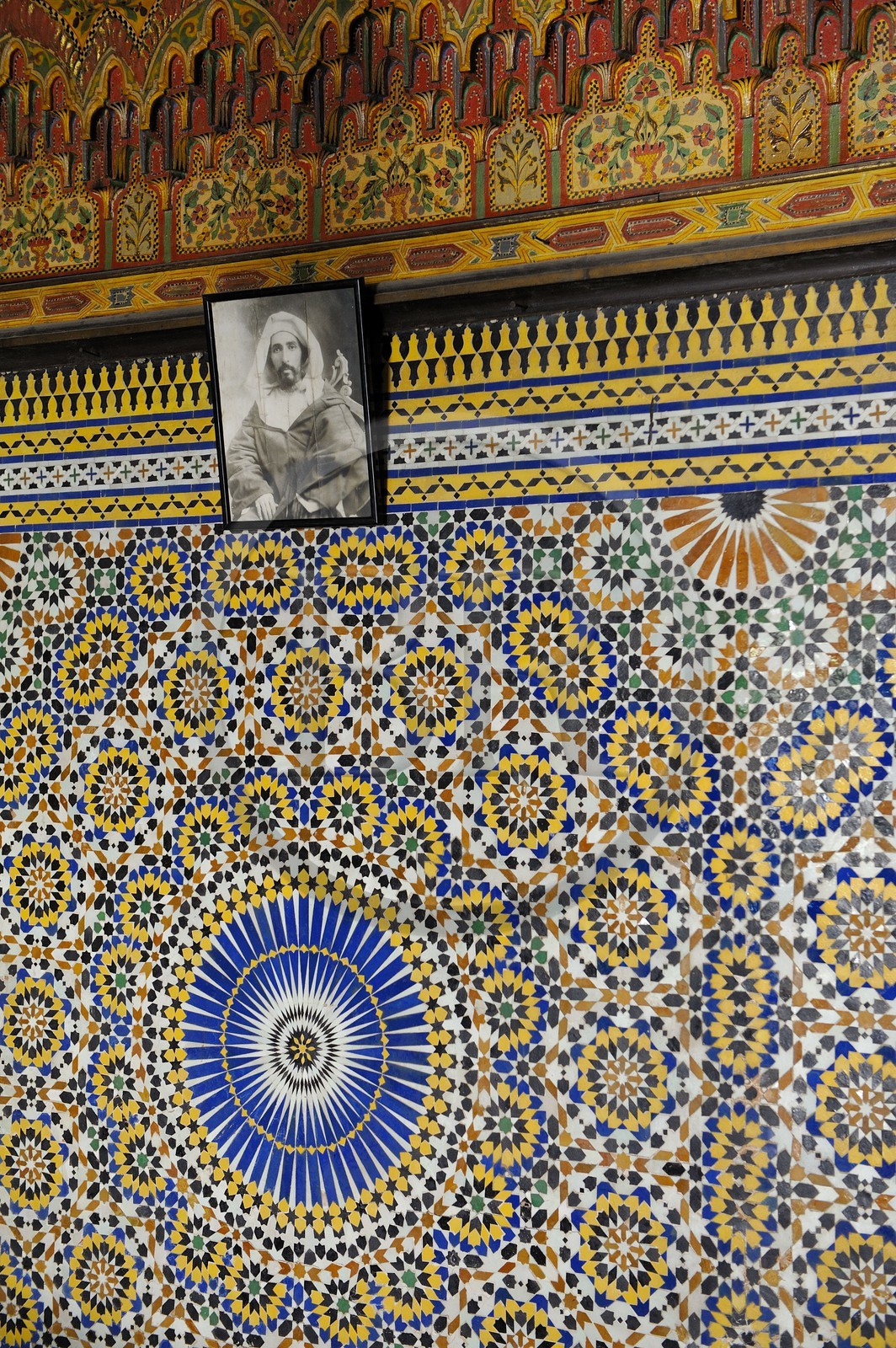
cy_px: 674
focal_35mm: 52
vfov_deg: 38.2
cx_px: 448
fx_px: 1945
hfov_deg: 25.9
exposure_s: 1/50
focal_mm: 52
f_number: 4.5
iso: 800
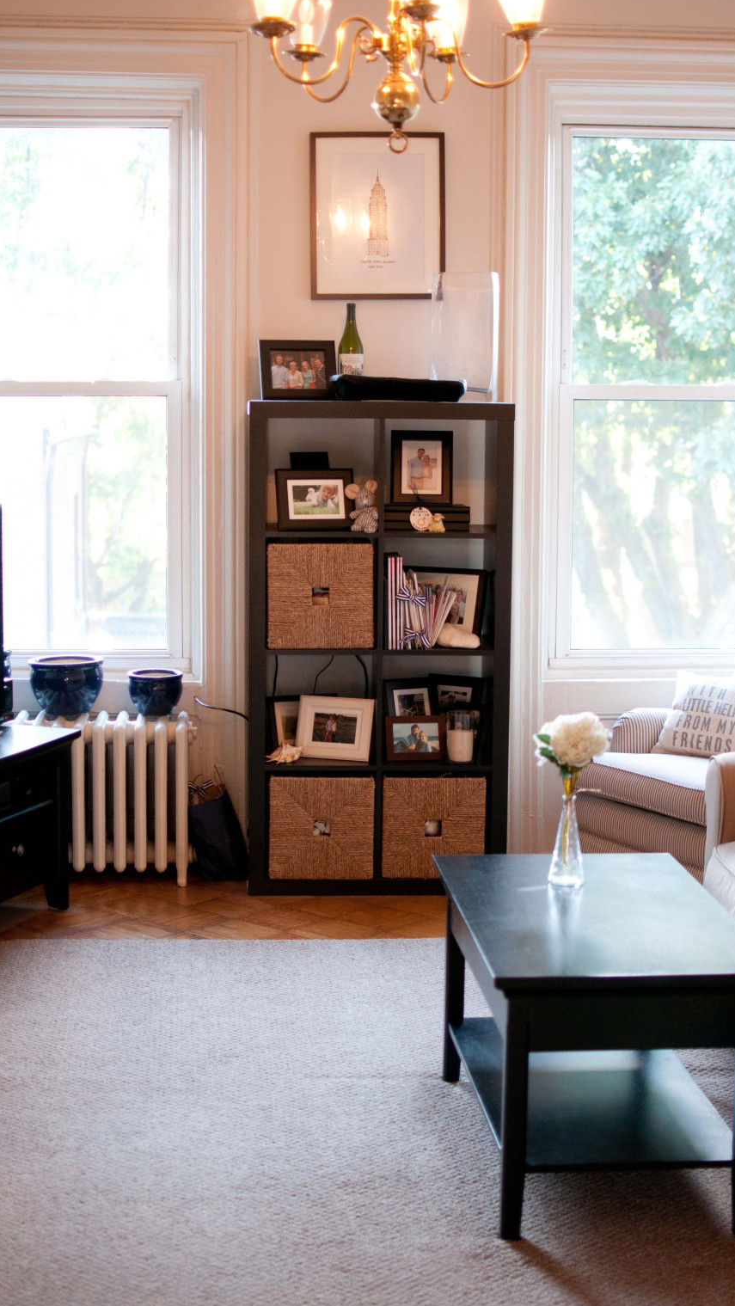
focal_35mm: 56
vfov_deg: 37.5
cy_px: 650
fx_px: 1923
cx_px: 382
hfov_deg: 21.6
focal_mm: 35
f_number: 1.8
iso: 640
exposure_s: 1/125
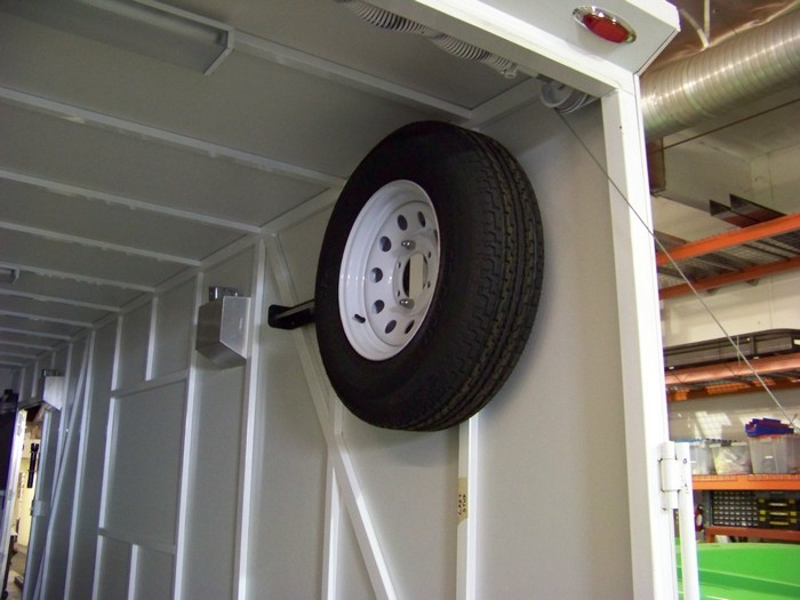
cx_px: 400
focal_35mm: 36
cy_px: 300
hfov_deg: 51.4
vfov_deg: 39.7
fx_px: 832
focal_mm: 5.85
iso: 384
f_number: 2.8
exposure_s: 1/30
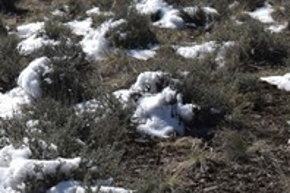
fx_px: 1587
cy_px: -126
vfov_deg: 6.8
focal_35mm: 197
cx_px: -349
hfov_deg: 9.5
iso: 100
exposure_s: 1/1600
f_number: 4
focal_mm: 24
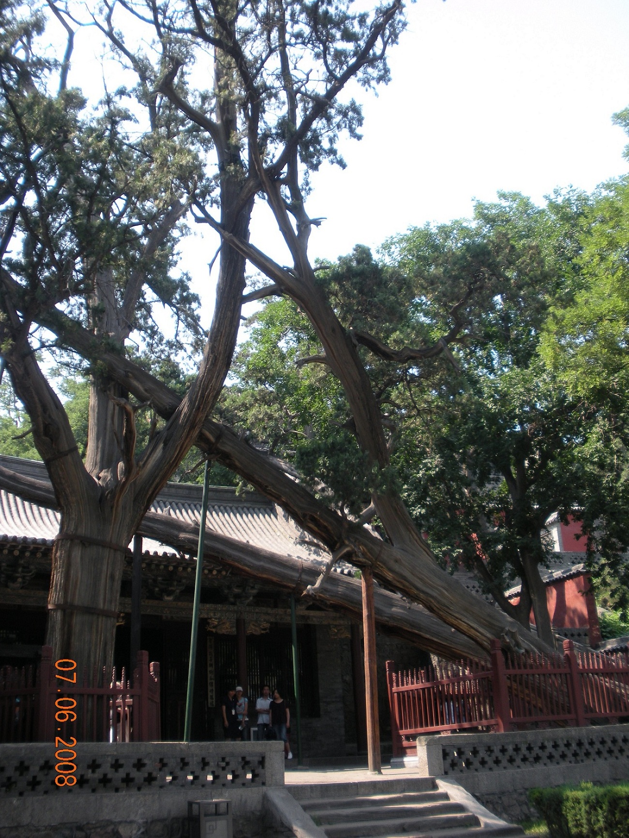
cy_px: 419
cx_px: 314
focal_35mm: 36
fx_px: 872
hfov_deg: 39.7
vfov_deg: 51.3
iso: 64
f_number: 3.5
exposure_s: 1/155
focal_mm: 6.3
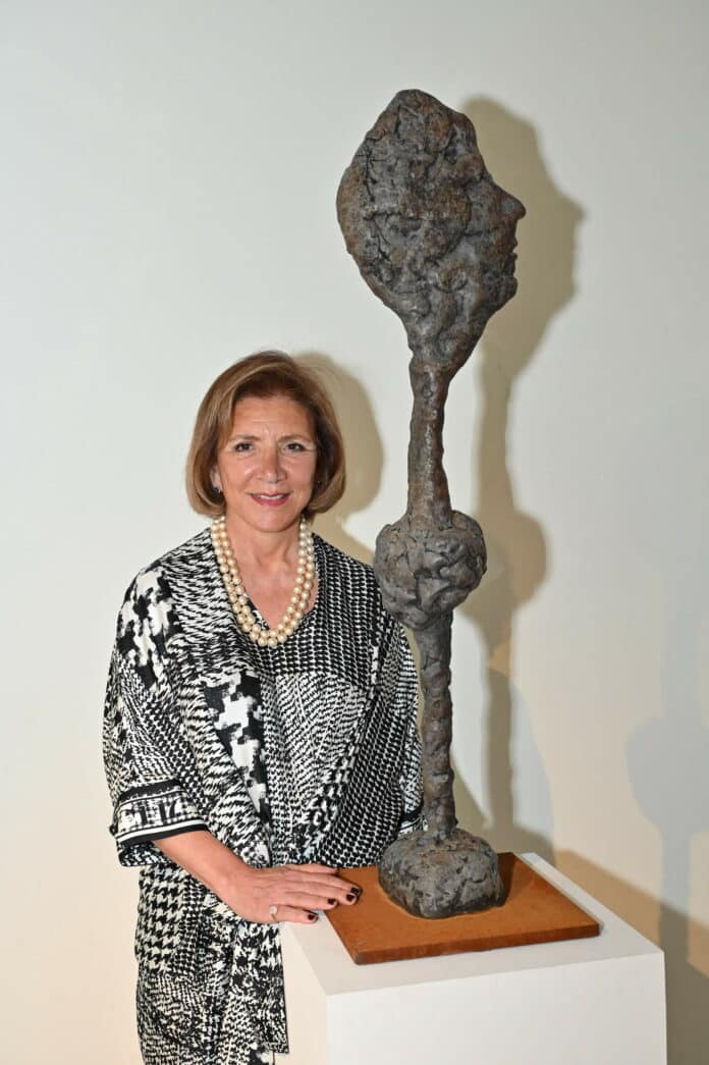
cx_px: 354
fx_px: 1182
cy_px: 532
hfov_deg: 33.4
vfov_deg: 48.5
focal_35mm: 40
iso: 3200
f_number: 5.6
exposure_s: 1/125
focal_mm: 40
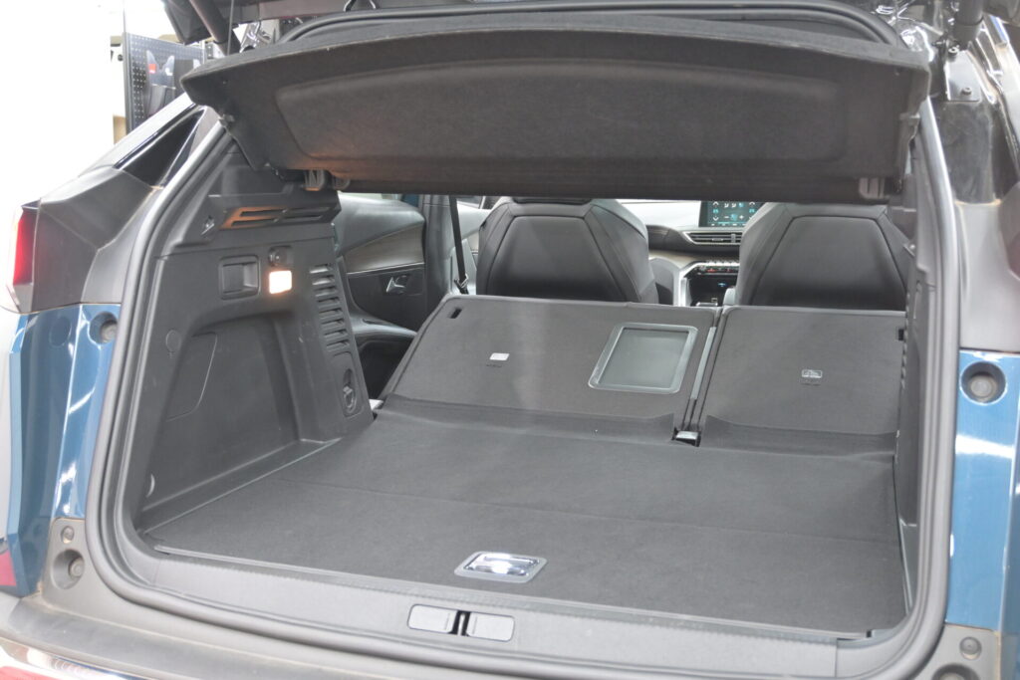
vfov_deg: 34.2
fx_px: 1105
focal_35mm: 39
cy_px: 340
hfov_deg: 49.5
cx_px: 510
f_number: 4.5
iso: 1600
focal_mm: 26
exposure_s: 1/40
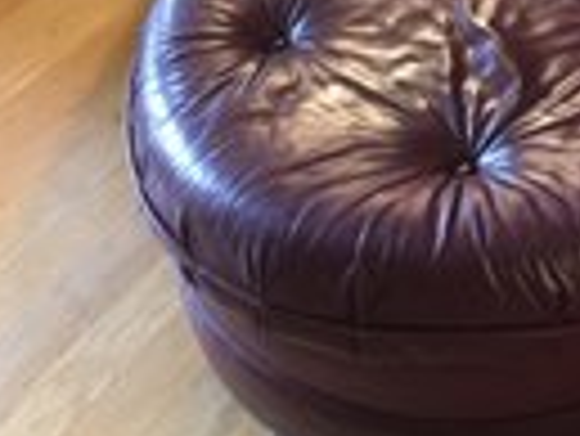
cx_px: 506
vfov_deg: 18.0
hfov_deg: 24.7
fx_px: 1291
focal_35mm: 77
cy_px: -119
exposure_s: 1/15
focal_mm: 4.15
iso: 200
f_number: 2.2
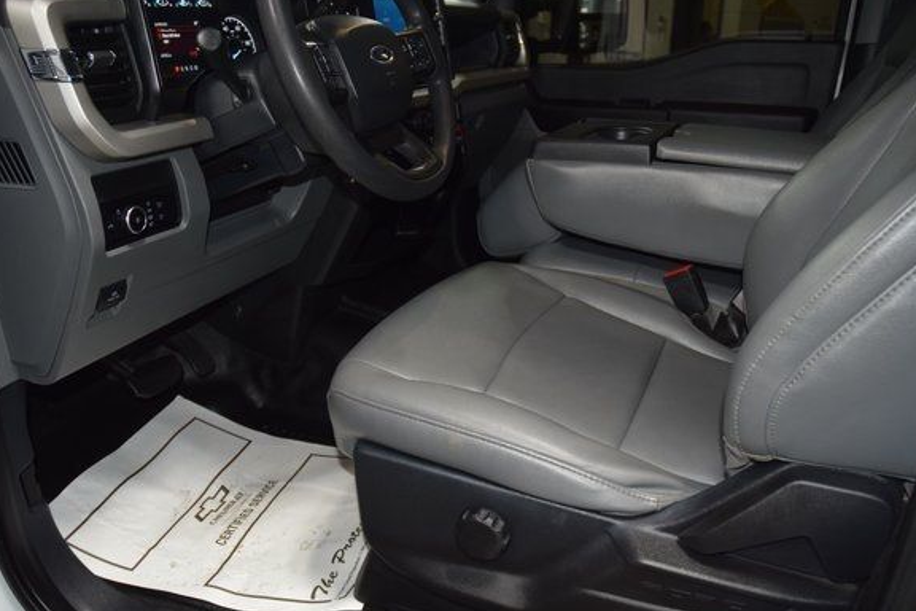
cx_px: 474
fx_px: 763
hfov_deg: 61.9
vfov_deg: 43.6
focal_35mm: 30
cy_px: 330
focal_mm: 18
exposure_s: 1/60
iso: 800
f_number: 3.5
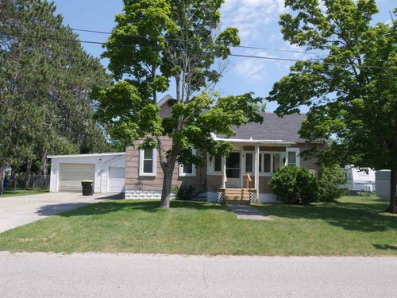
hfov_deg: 63.4
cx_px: 198
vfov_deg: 49.7
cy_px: 149
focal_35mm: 28
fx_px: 321
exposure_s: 1/160
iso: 200
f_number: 11
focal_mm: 14
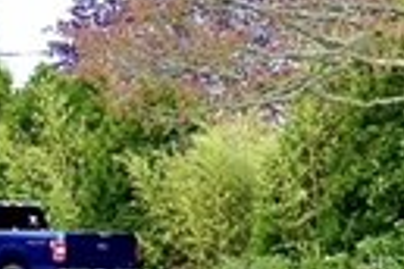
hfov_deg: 12.5
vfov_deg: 9.6
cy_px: 242
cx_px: -423
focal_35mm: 143
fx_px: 1605
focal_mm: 12
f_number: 8
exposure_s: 1/640
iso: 800
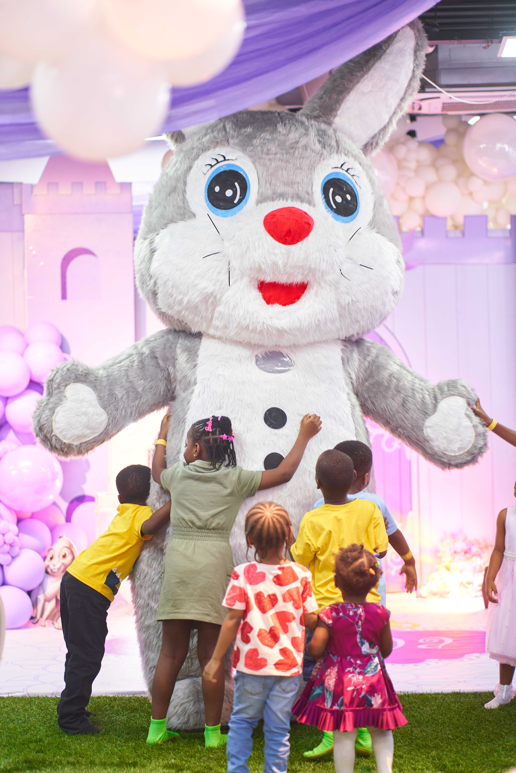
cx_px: 258
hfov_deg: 16.1
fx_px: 1827
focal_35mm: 85
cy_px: 386
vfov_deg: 23.9
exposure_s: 1/100
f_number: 2
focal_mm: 85
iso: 640
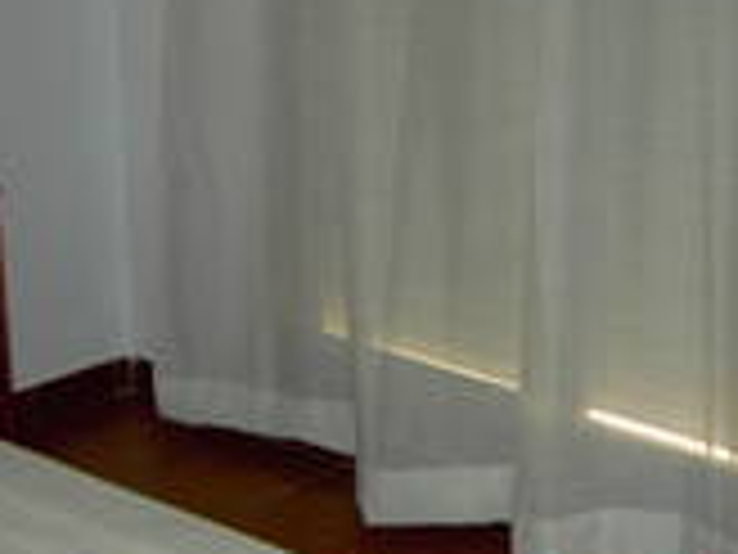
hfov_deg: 25.3
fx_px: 1642
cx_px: 446
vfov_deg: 19.1
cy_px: 365
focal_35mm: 77
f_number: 2.8
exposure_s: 1/50
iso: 100
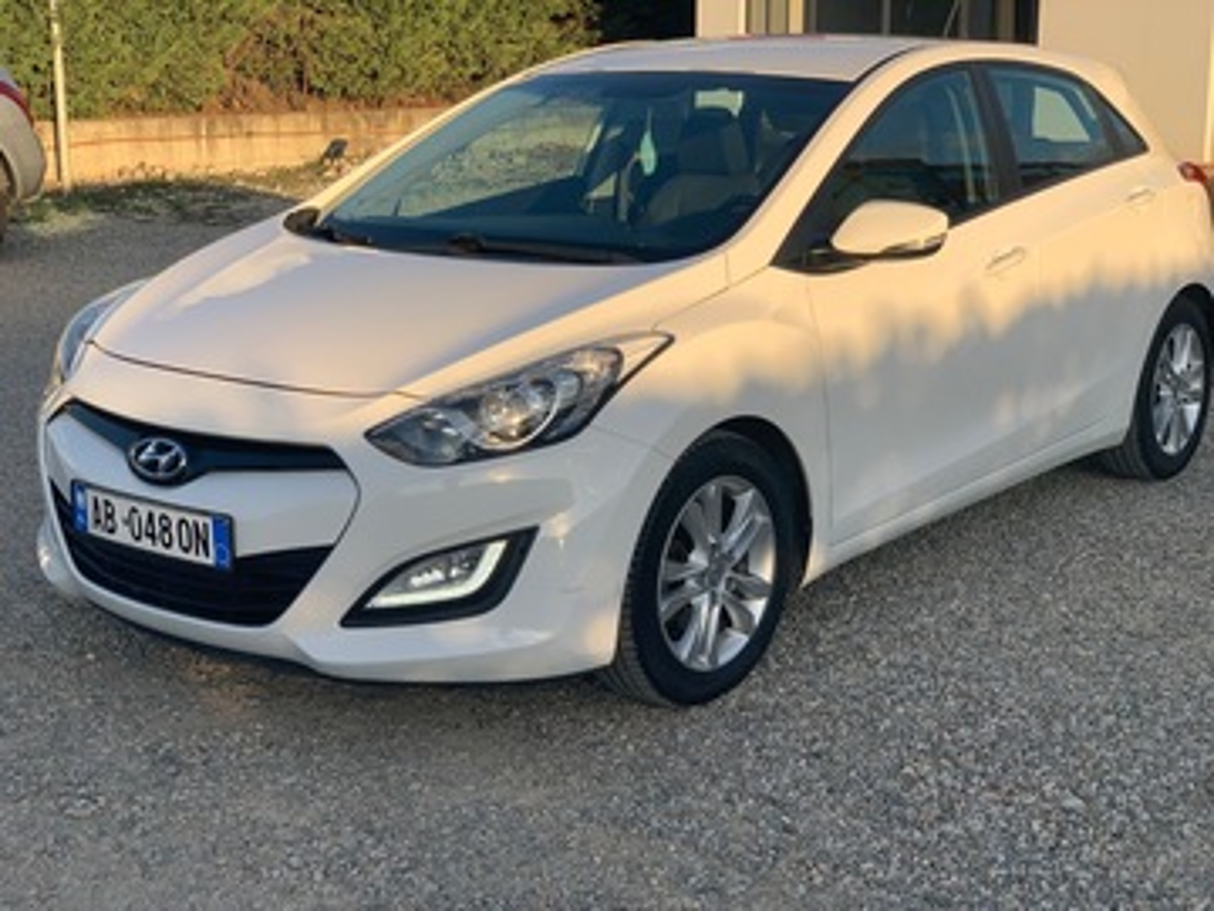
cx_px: 607
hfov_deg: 36.8
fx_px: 1824
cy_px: 456
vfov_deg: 28.0
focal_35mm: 52
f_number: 2.4
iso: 16
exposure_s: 1/461
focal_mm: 6
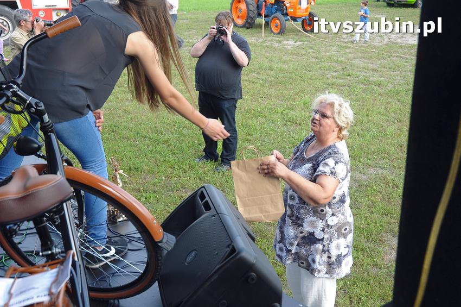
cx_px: 230
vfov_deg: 28.9
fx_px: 595
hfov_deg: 42.4
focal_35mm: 46
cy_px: 154
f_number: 6.3
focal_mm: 31
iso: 400
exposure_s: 1/160
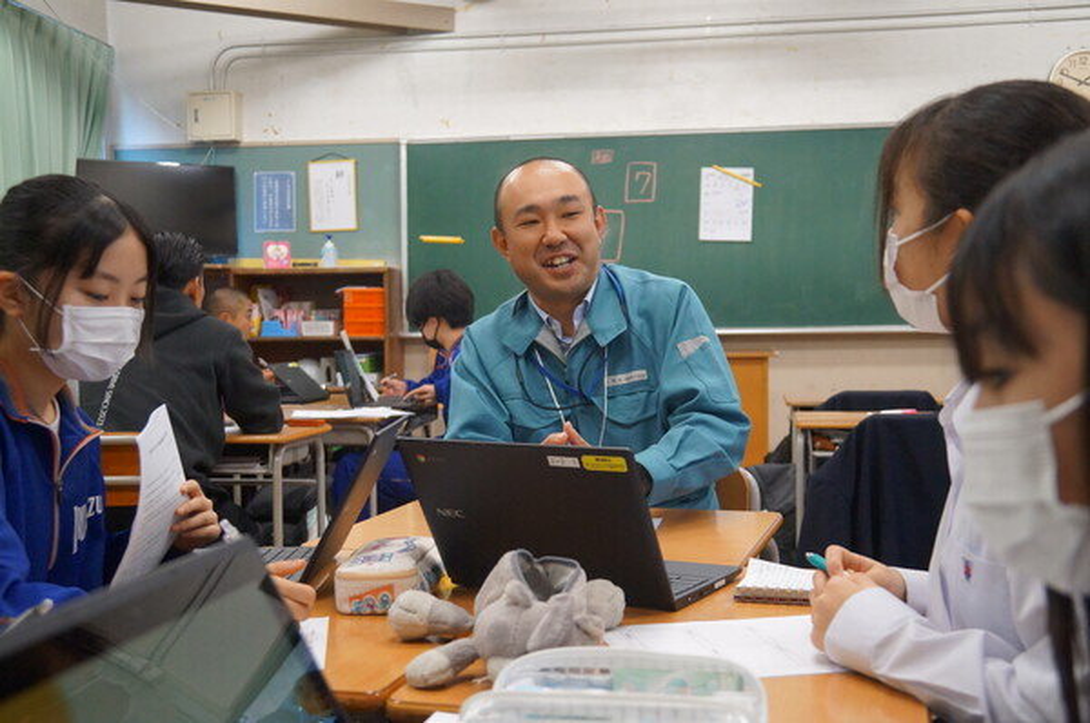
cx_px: 545
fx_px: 1224
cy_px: 362
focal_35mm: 40
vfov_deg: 32.9
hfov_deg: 48.0
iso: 2000
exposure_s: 1/160
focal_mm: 27
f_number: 4
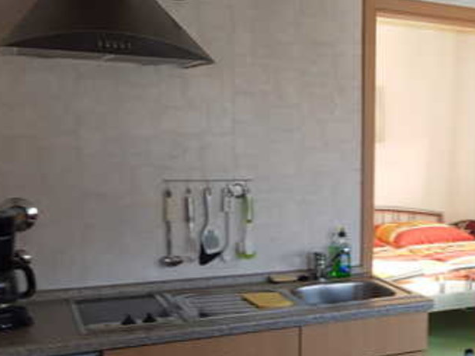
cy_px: 254
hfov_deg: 34.9
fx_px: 700
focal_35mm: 51
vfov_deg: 28.3
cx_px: 445
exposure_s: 1/50
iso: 80
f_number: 1.7
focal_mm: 4.2
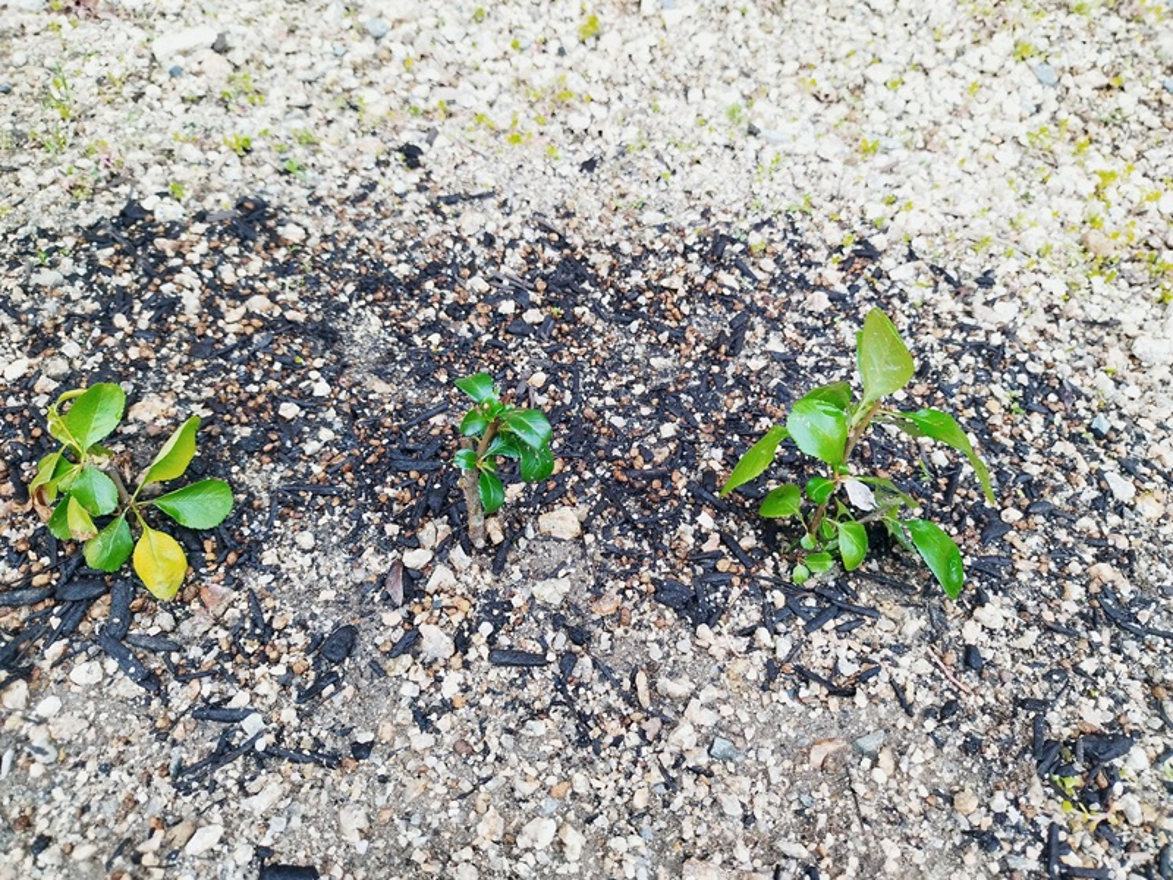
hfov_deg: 65.3
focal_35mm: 27
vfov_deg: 51.4
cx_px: 586
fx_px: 915
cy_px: 440
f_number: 1.79
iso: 49
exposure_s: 1/122
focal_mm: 4.7
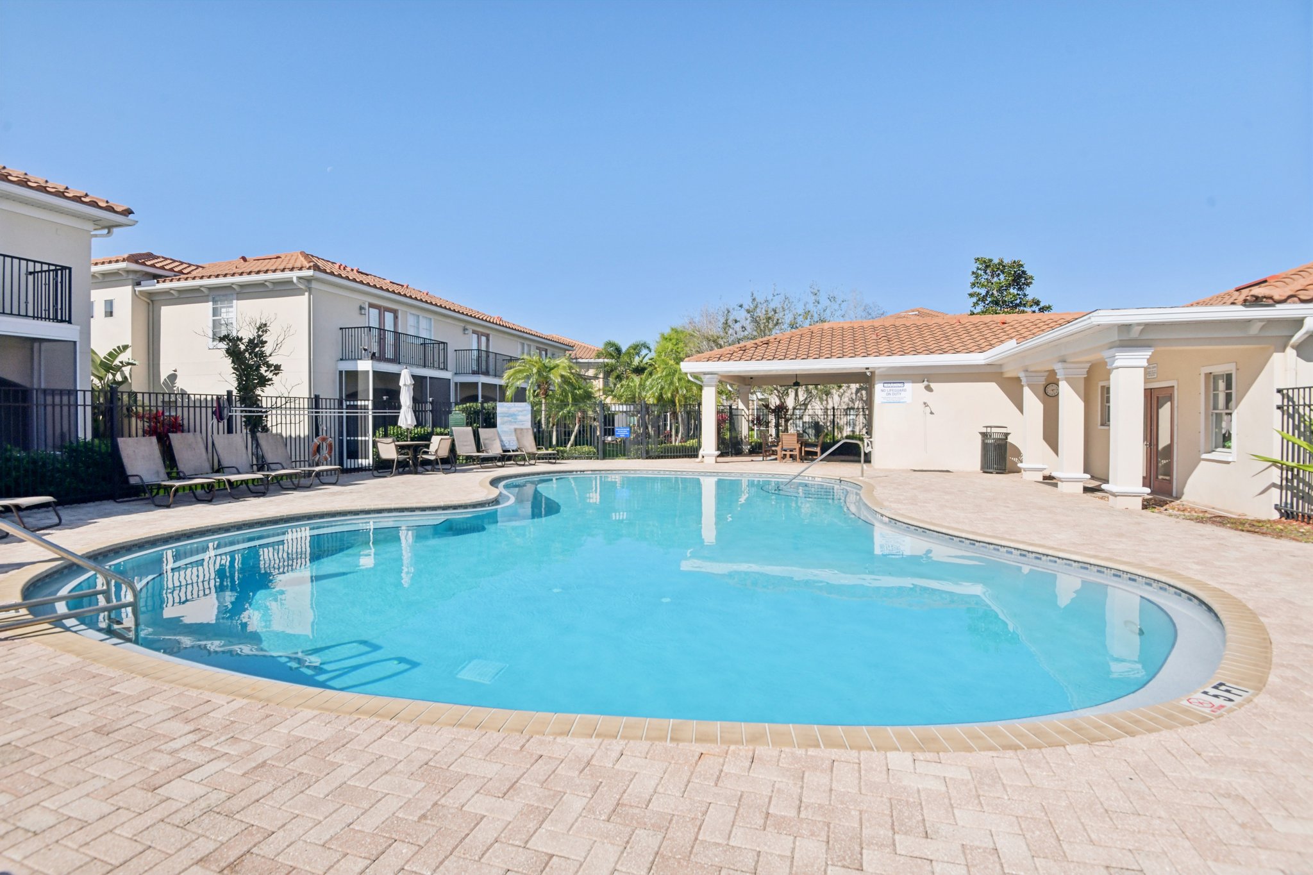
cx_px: 656
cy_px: 438
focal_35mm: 16
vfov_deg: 73.7
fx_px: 583
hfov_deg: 96.7
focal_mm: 16
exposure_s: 1/2500
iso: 400
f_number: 8
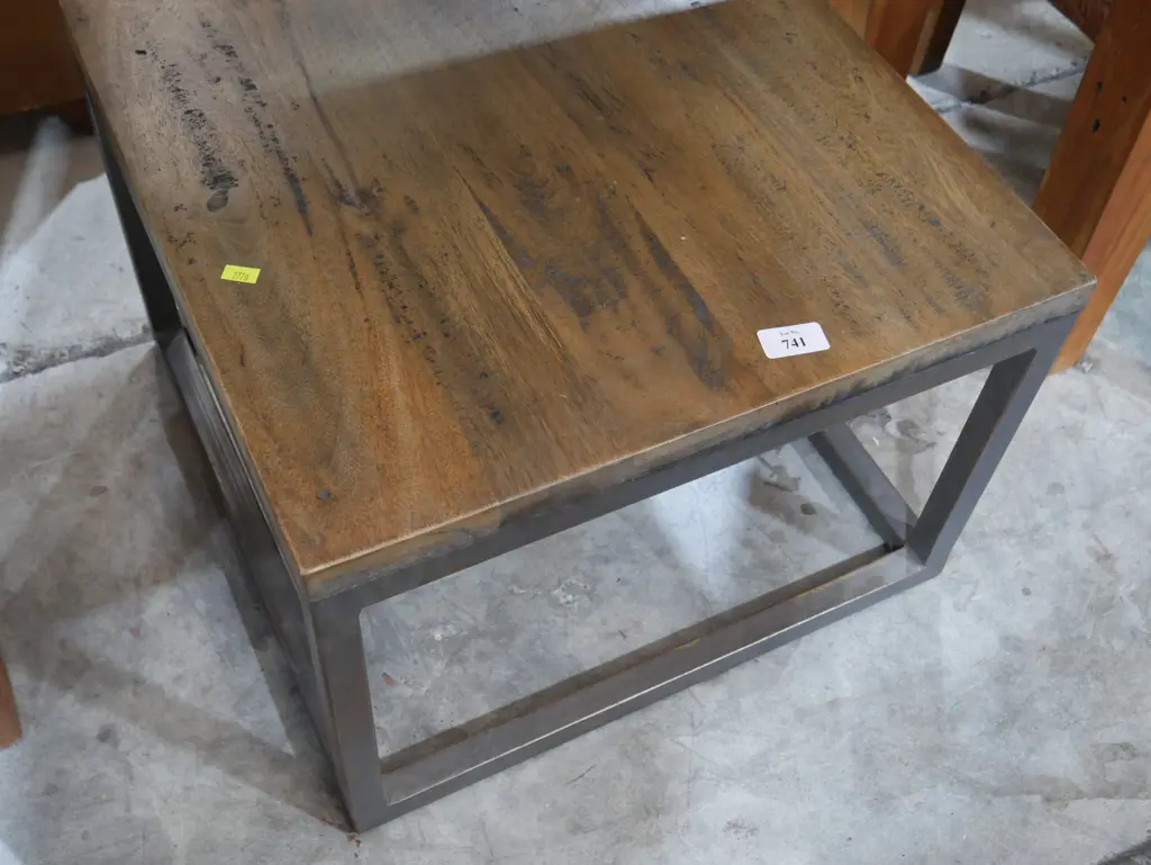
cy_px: 432
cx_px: 576
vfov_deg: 36.0
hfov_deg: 46.8
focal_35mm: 40
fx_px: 1331
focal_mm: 20
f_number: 4.4
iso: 1600
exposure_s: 1/60
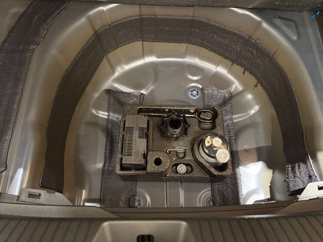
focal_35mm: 26
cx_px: 162
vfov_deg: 53.1
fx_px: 243
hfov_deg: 67.3
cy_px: 121
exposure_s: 1/25
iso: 640
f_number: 1.6
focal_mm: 5.96
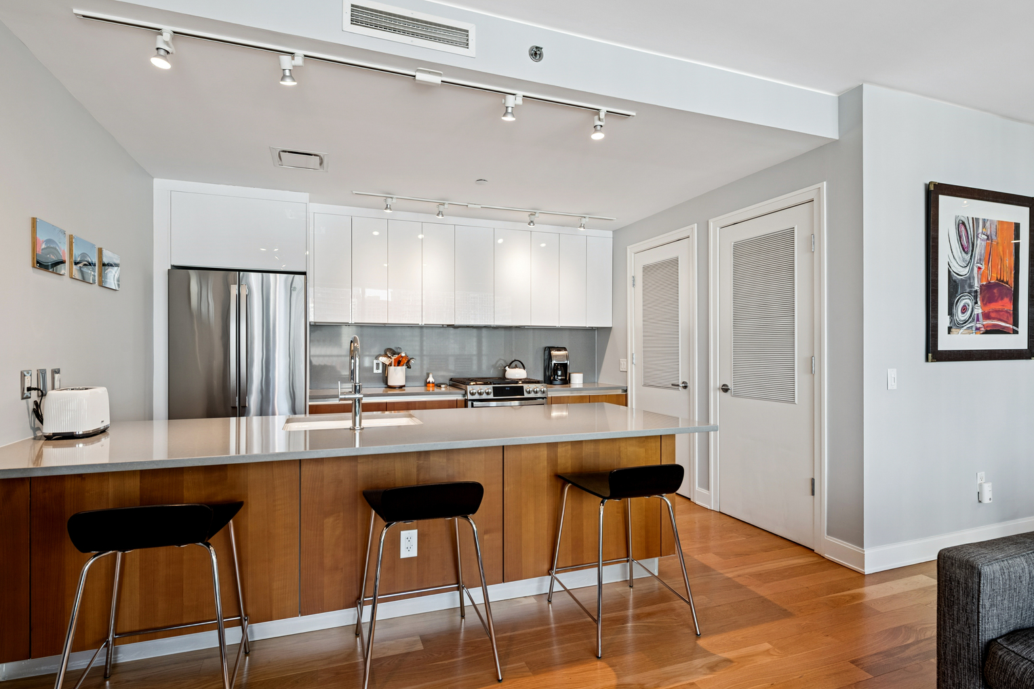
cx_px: 492
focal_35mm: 17
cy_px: 332
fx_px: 488
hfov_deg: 93.2
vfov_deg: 70.4
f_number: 8
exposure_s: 1/25
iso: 250
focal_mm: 16
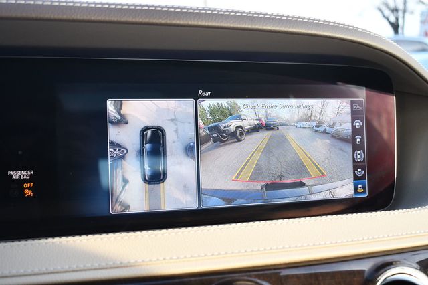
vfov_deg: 31.9
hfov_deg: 46.4
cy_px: 142
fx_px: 499
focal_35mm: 42
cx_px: 214
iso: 800
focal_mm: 28
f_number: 4.2
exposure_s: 1/200
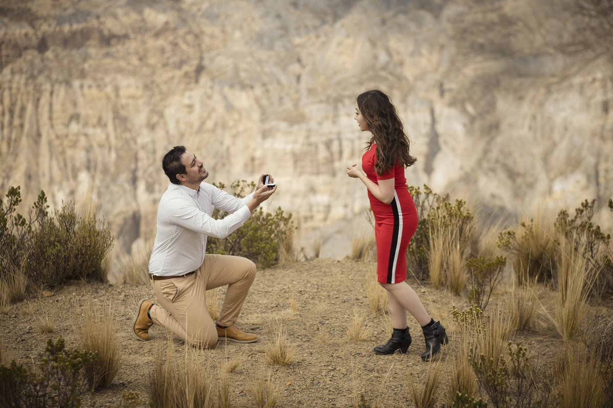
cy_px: 204
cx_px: 306
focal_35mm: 84
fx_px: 1430
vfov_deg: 16.3
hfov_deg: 24.2
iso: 100
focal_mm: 56
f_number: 2
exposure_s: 1/1600
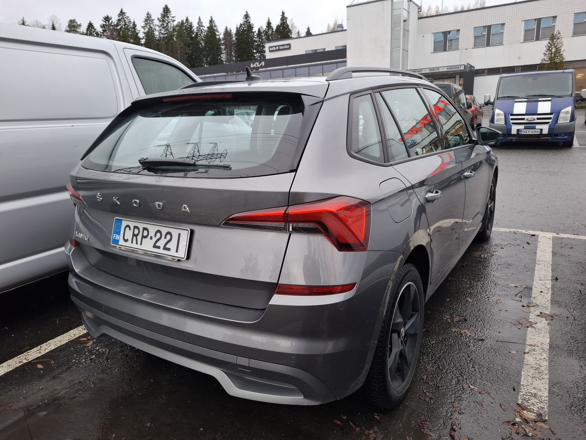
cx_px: 293
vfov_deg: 58.9
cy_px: 220
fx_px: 389
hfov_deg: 73.9
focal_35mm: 23
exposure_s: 1/120
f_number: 1.8
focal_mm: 5.54
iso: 125
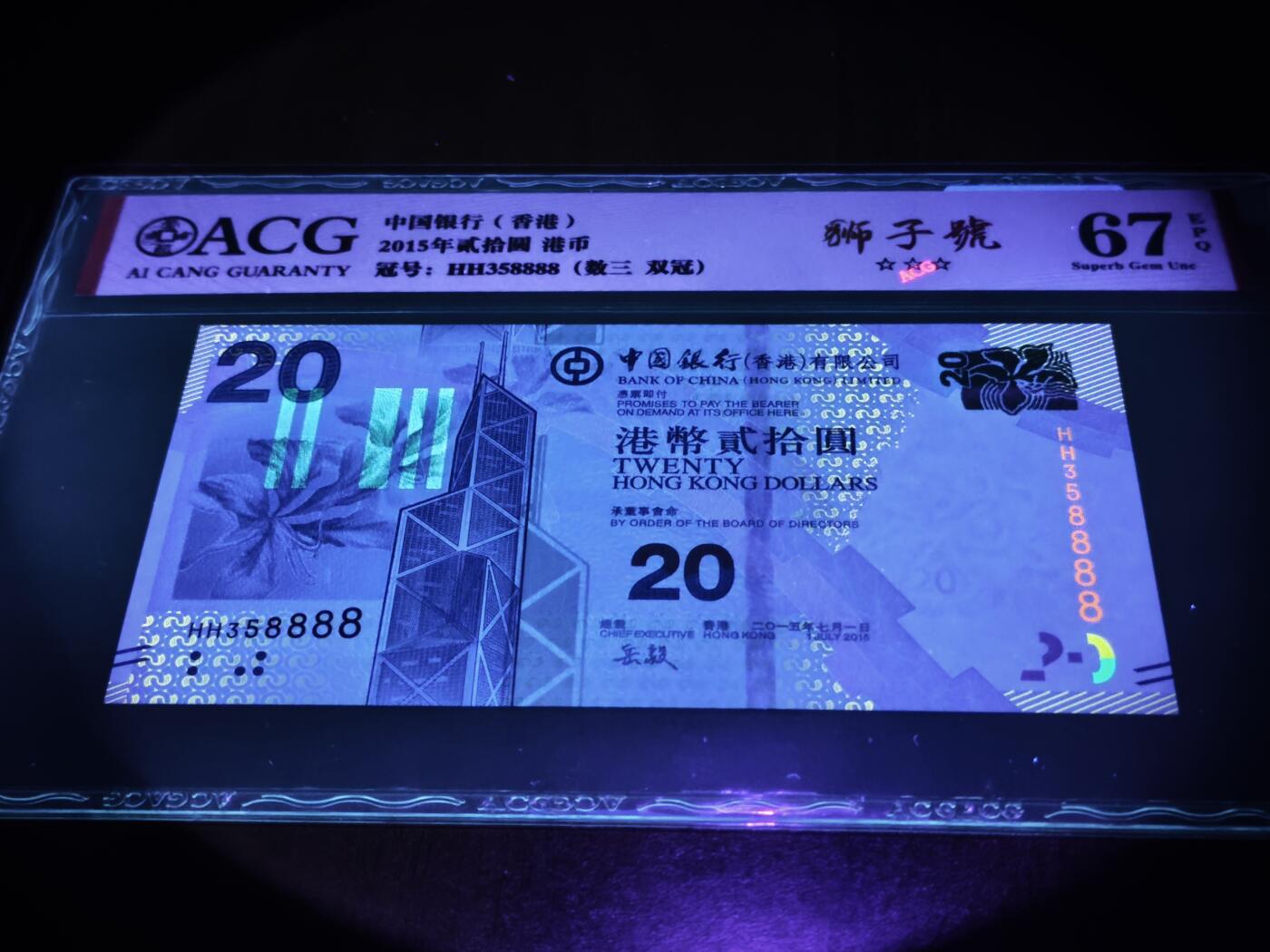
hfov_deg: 38.2
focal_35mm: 50
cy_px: 476
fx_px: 1834
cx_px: 635
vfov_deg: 29.1
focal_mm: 5.85
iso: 3200
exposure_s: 1/25
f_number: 1.63
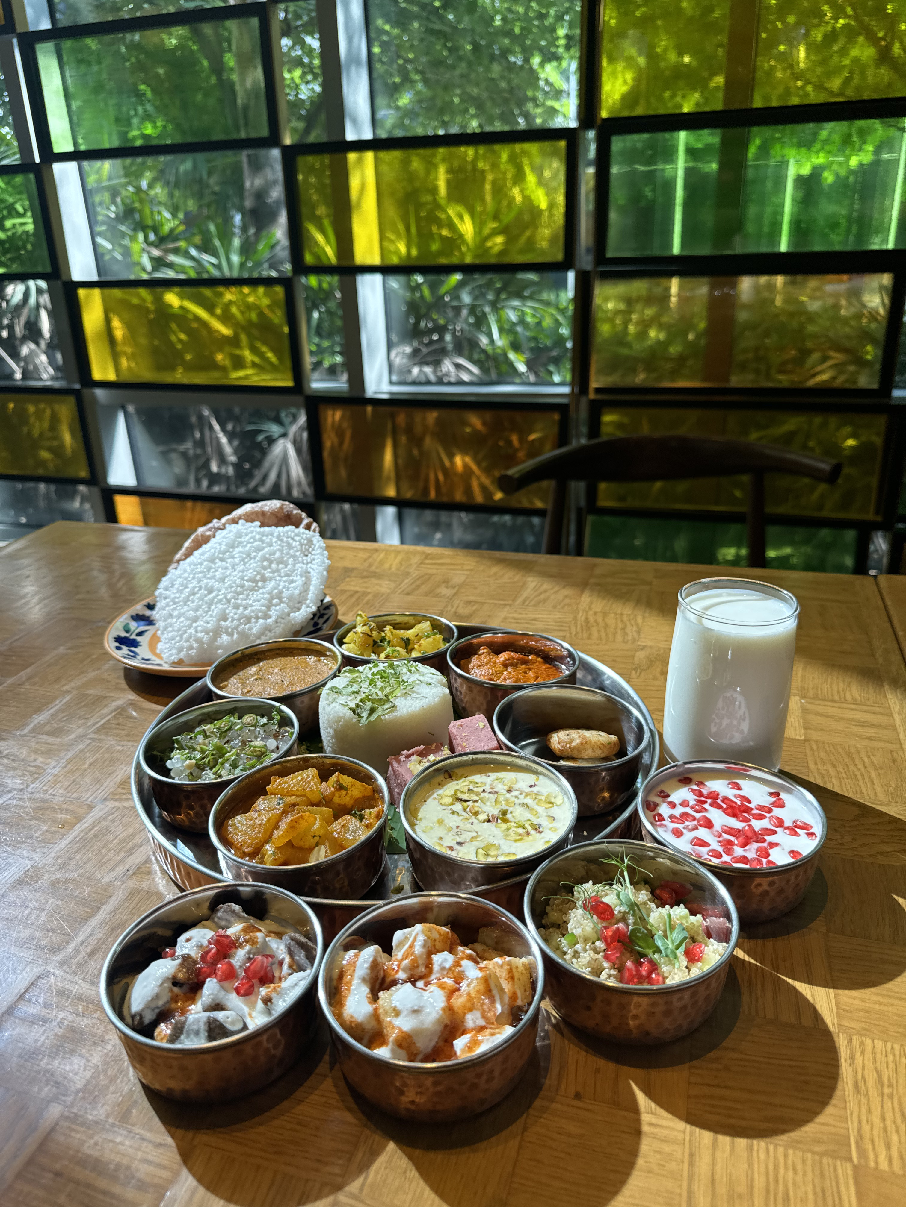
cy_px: 604
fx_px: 838
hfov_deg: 56.8
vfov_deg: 71.6
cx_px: 453
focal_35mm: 24
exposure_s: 1/121
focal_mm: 6.76
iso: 64
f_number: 1.78
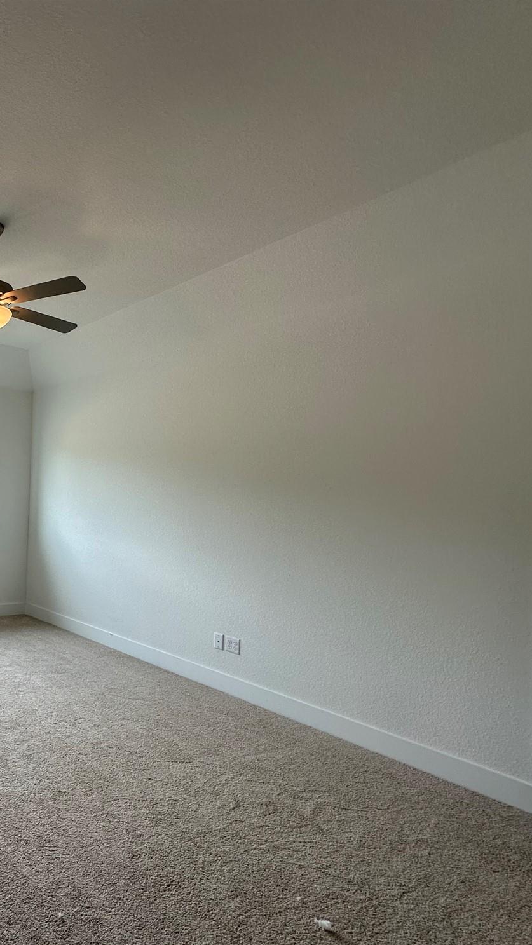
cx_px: -10
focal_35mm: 21
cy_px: 484
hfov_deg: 44.7
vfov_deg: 83.8
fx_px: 526
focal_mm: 2.22
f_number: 2.2
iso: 50
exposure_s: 1/120
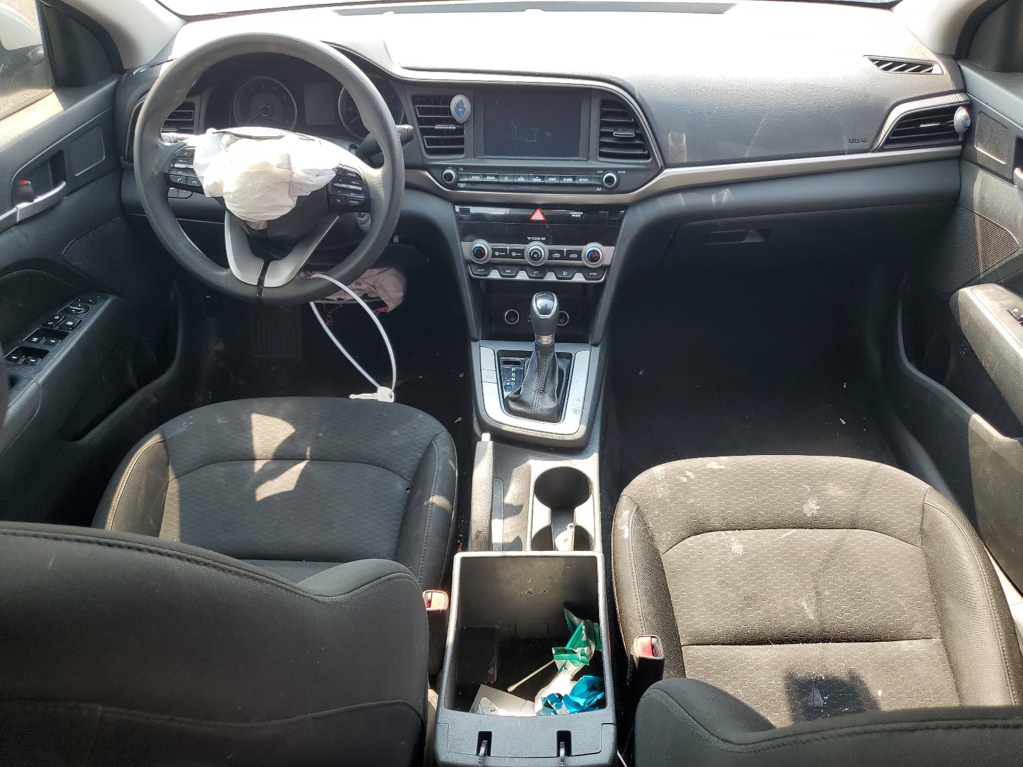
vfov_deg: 53.1
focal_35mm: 26
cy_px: 384
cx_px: 512
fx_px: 768
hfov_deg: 67.3
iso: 50
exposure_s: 1/213
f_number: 1.5
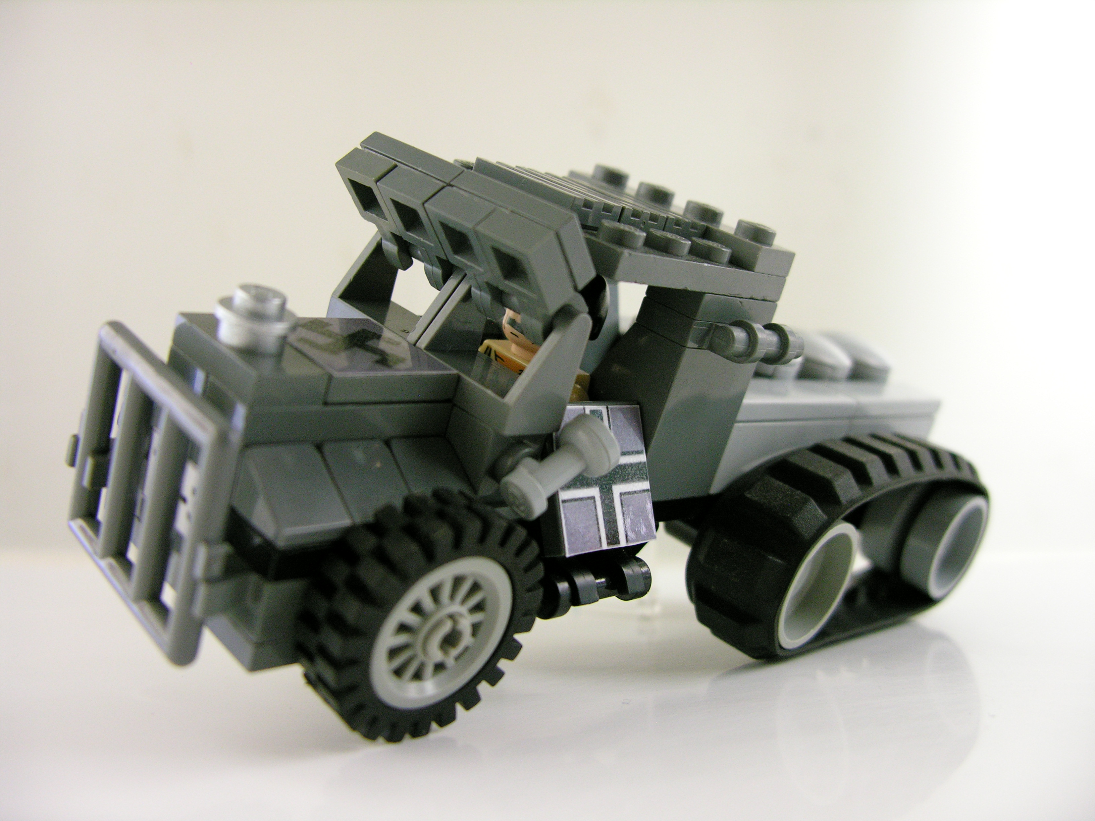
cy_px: 410
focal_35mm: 35
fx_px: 1107
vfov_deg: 40.7
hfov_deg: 52.6
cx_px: 548
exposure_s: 2
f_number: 2.8
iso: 200
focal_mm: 8.9
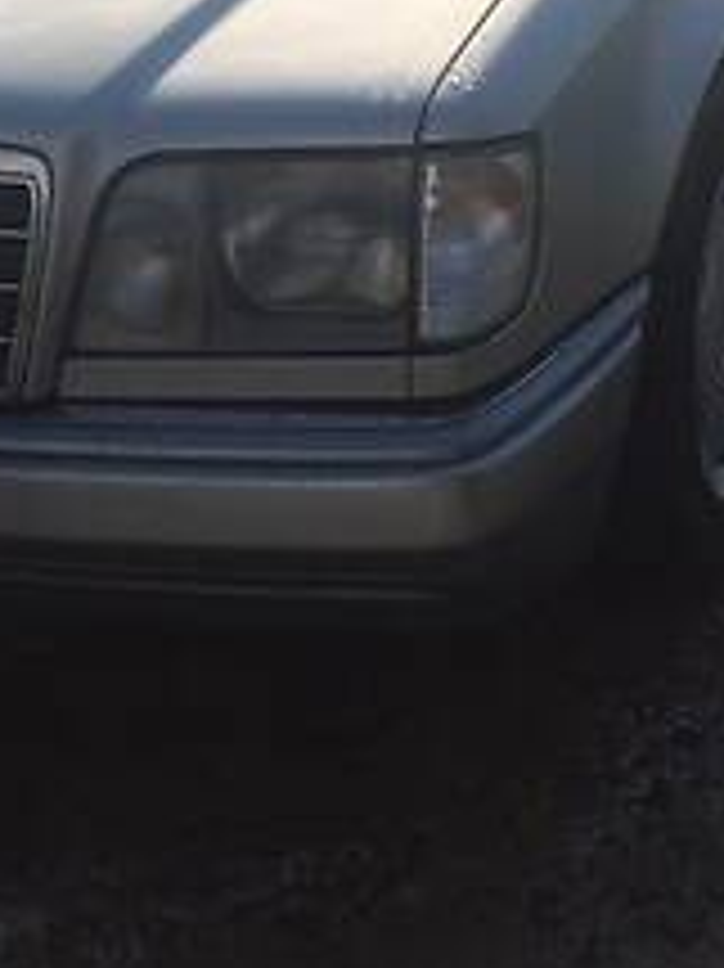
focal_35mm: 81
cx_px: 94
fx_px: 2261
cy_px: 185
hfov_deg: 18.0
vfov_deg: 23.8
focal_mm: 4.2
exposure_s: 1/3425
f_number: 2.2
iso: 32
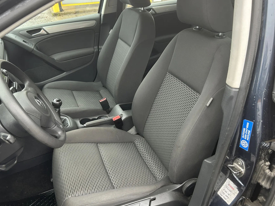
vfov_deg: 48.2
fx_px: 230
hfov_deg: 61.6
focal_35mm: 29
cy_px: 106
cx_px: 127
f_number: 1.5
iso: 125
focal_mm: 5.7
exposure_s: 1/64
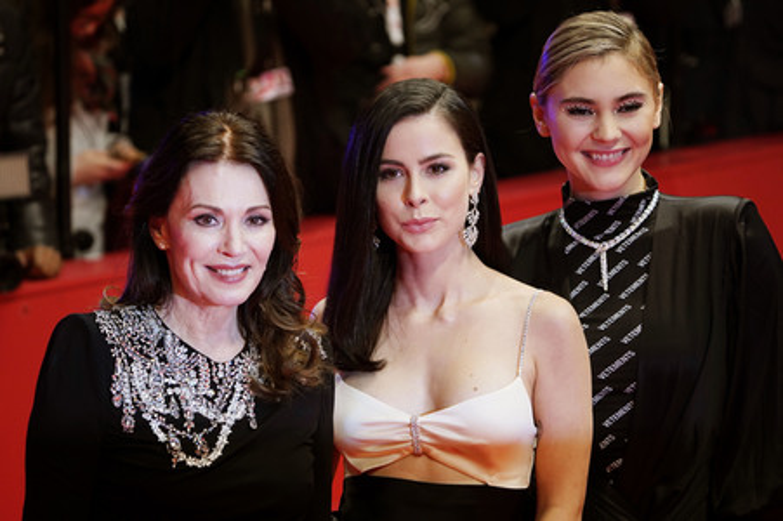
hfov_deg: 10.3
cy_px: 260
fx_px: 4347
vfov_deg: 6.9
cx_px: 392
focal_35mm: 200
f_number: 5.6
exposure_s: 1/200
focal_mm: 200
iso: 3200
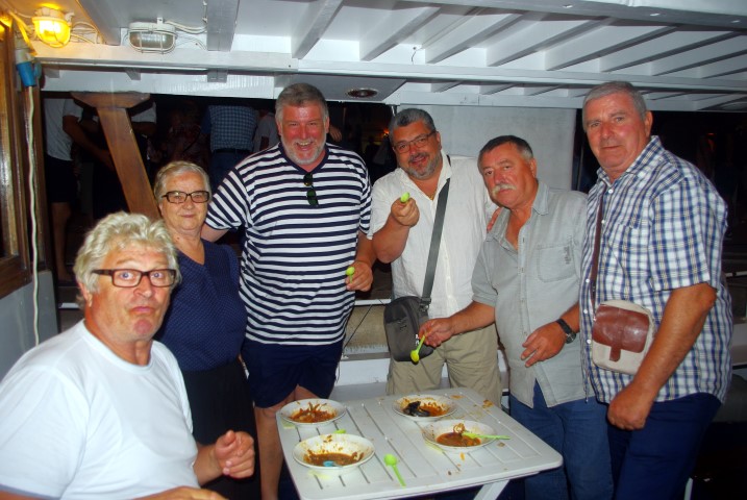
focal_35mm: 27
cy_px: 250
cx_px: 374
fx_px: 561
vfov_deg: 48.1
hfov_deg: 67.3
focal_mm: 18
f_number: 3.5
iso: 100
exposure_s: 1/30
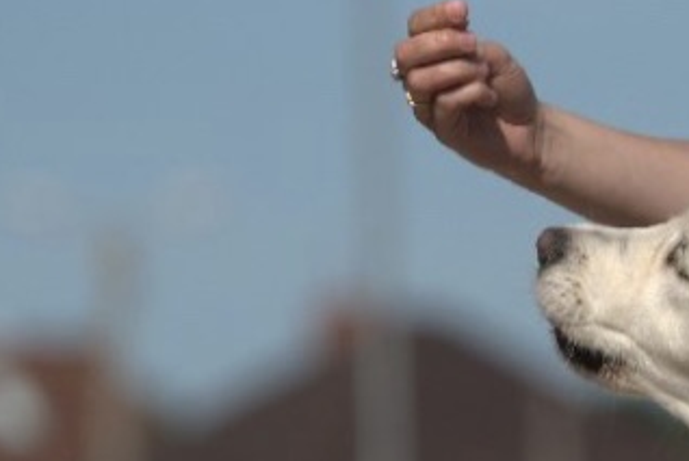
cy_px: 580
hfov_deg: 2.5
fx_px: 15600
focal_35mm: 814
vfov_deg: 1.7
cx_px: 1000
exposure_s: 1/4000
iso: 100
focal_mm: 165
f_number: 3.5
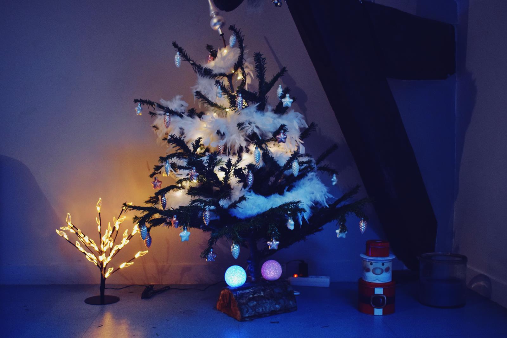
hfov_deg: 49.5
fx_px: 549
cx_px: 254
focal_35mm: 39
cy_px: 169
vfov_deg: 34.2
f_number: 4
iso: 2200
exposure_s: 1/60
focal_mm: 26
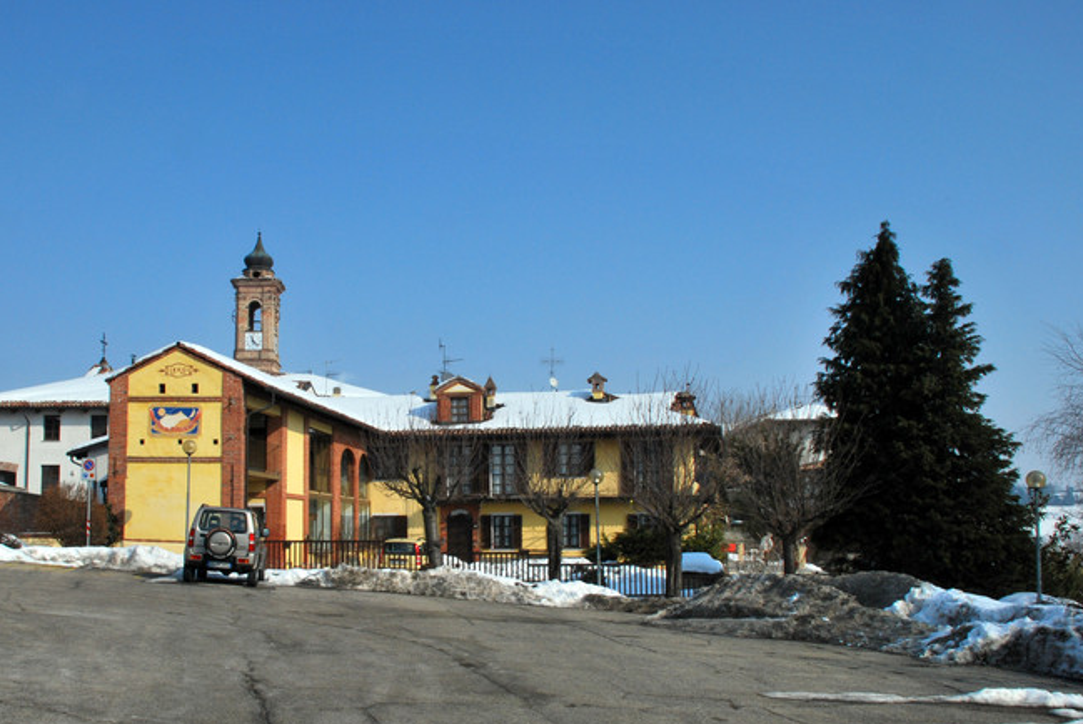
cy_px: 433
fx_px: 1114
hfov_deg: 51.5
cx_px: 439
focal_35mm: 37
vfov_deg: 35.9
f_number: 16
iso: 200
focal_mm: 20
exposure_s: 1/200
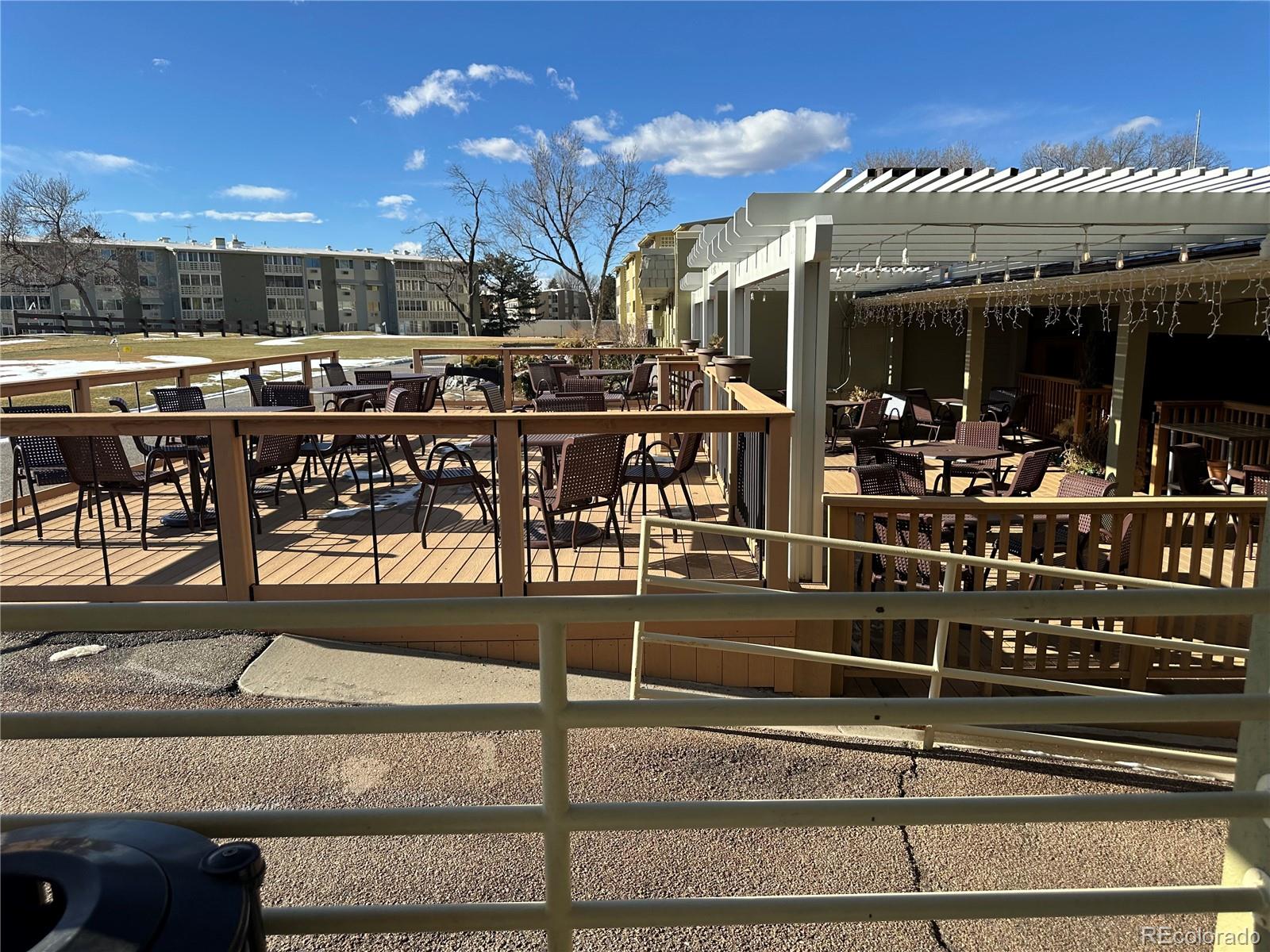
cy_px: 476
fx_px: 881
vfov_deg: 56.8
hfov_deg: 71.6
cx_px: 635
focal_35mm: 24
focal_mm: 6.86
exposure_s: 1/3058
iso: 80
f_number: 1.78
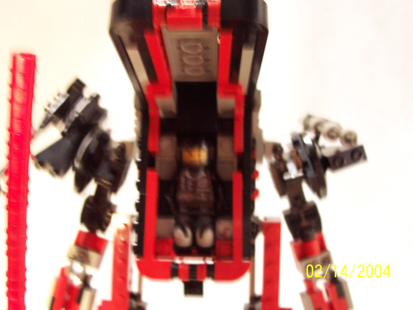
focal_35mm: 37
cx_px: 206
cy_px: 155
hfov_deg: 50.1
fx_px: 441
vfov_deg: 38.7
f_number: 2.8
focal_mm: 5.6
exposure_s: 1/8
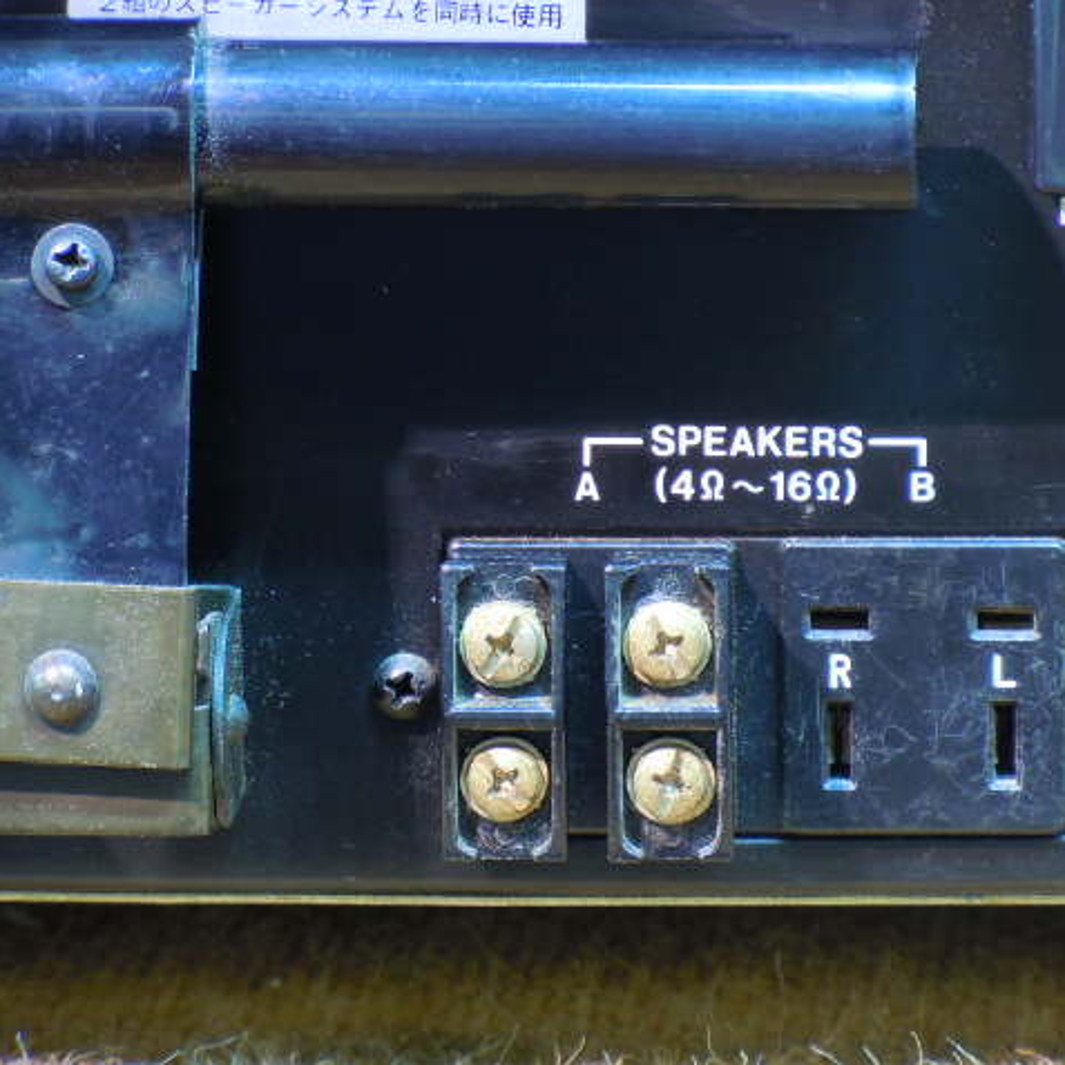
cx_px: 677
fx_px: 12392
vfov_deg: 4.9
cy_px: 531
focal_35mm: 356
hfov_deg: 4.9
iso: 100
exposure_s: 2
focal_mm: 54
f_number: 5.6
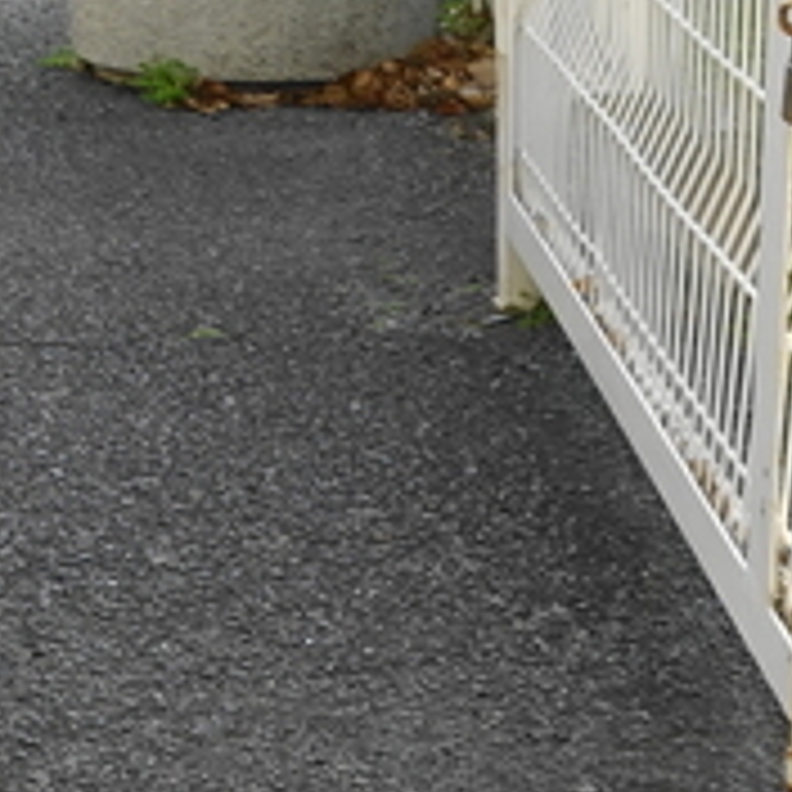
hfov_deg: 12.5
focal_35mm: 139
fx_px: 3598
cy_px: 1642
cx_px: 608
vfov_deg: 11.2
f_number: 4
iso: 125
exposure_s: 1/160
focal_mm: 8.8
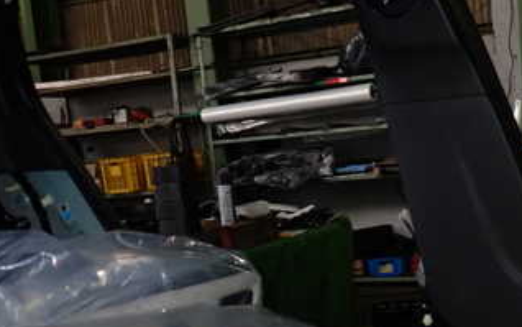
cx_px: 405
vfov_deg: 25.8
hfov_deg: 39.0
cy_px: 209
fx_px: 712
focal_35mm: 50
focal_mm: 4.5
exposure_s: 1/30
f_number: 5.6
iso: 200
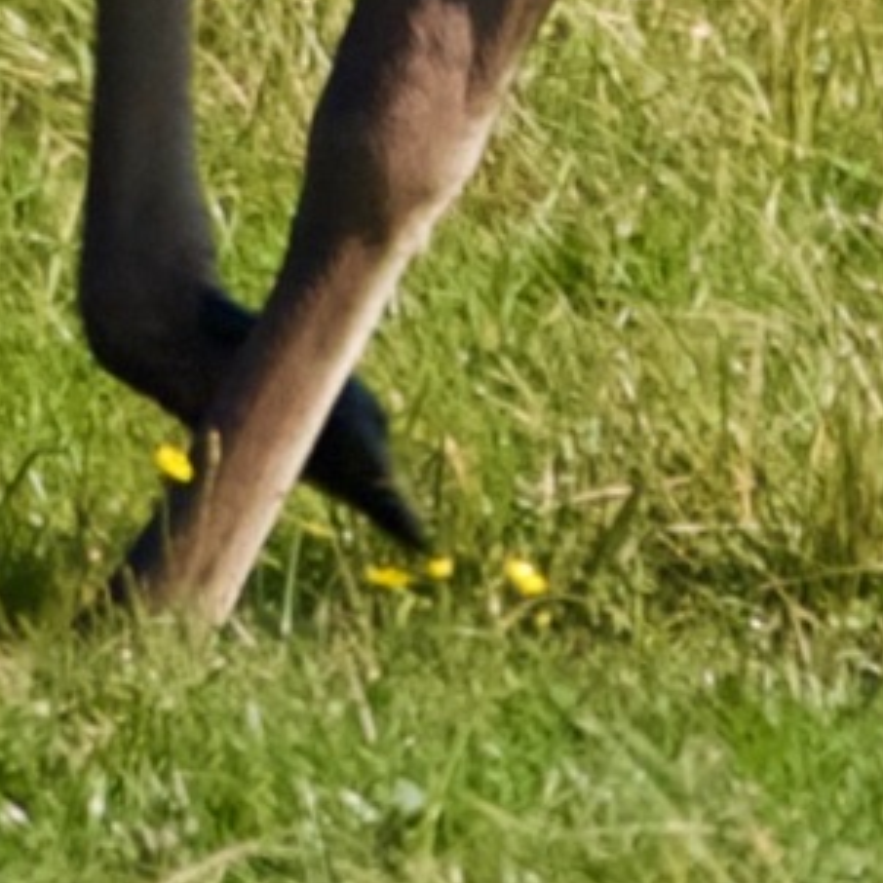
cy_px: -1254
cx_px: 124
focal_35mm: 3885
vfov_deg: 0.5
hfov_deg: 0.5
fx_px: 112119
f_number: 6.3
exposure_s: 1/1000
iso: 400
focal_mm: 600
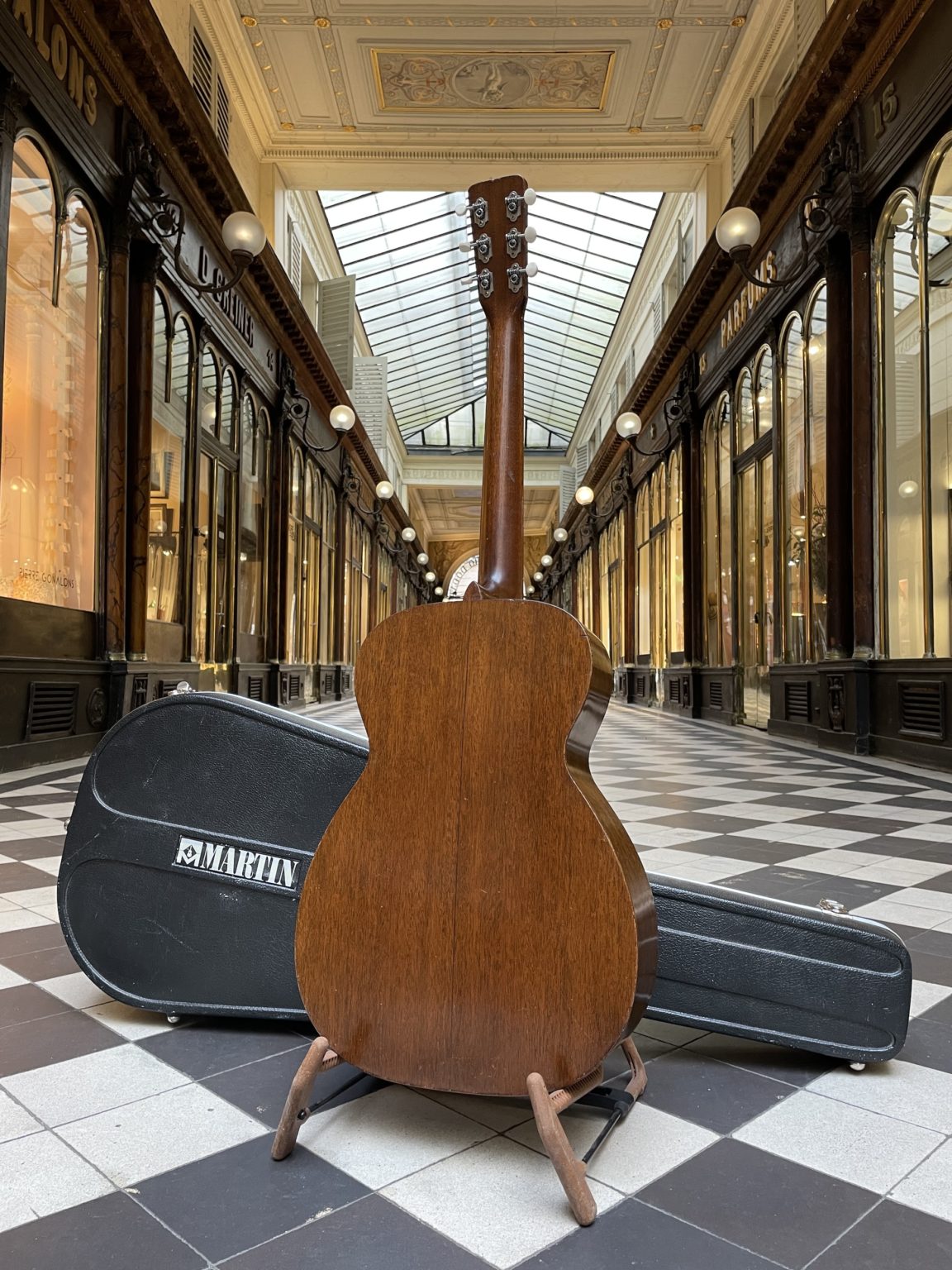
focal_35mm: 26
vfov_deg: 67.3
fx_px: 953
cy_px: 635
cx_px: 476
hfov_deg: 53.1
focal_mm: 4.2
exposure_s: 1/50
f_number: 1.6
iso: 125
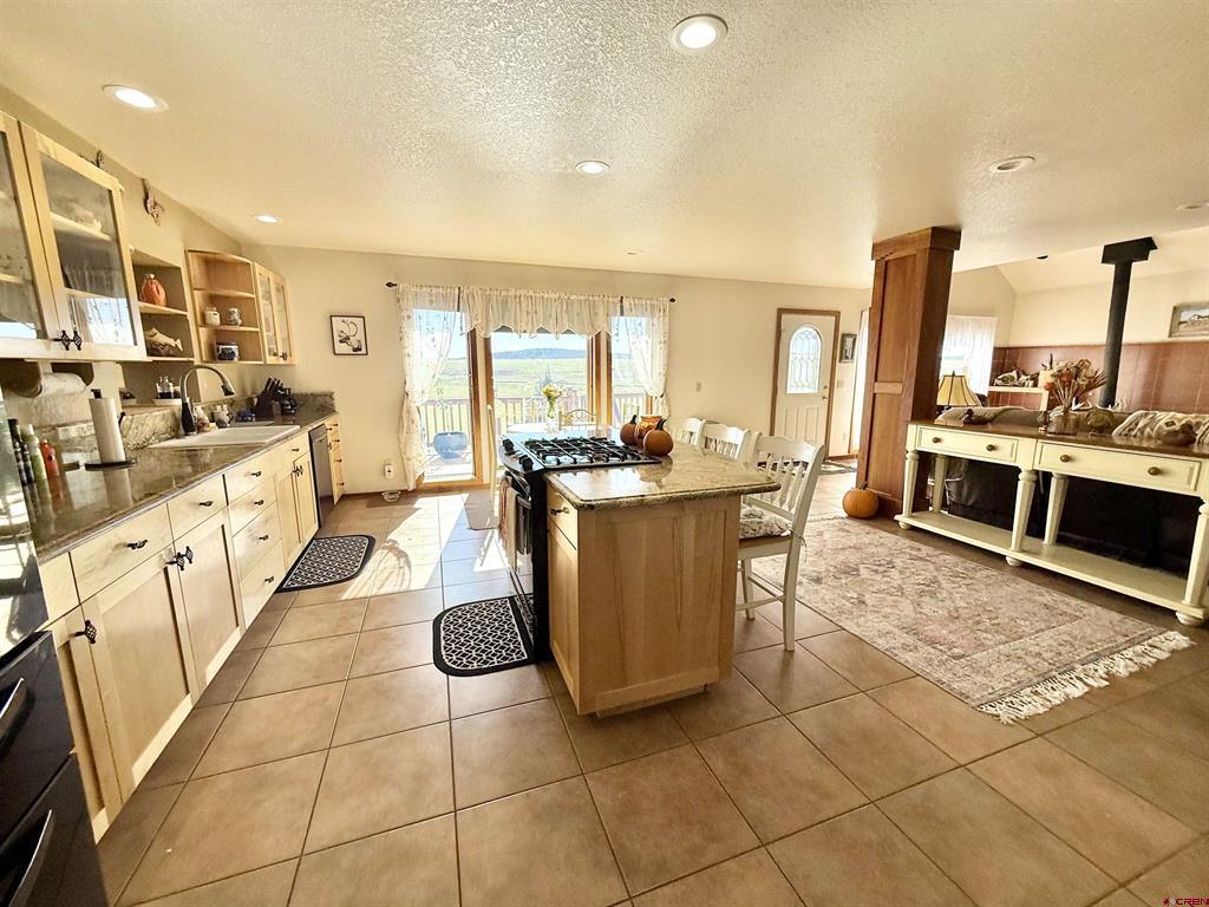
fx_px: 489
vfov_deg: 85.7
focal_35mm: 14
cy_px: 454
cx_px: 604
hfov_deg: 102.1
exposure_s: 1/329
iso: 64
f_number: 2.2
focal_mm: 2.22
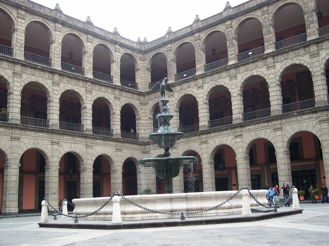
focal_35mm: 38
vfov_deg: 37.7
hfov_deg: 49.0
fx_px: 361
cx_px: 164
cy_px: 123
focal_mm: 8
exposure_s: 1/180
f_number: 2.8
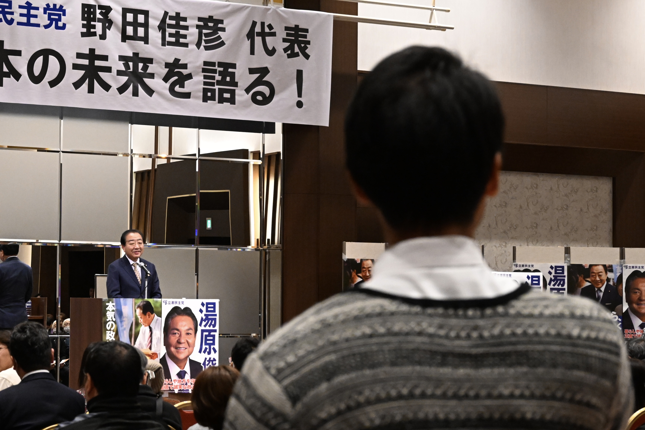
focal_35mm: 53
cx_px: 322
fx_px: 950
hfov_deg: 37.5
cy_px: 215
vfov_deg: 25.5
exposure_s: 1/125
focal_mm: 53
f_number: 7.1
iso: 5000
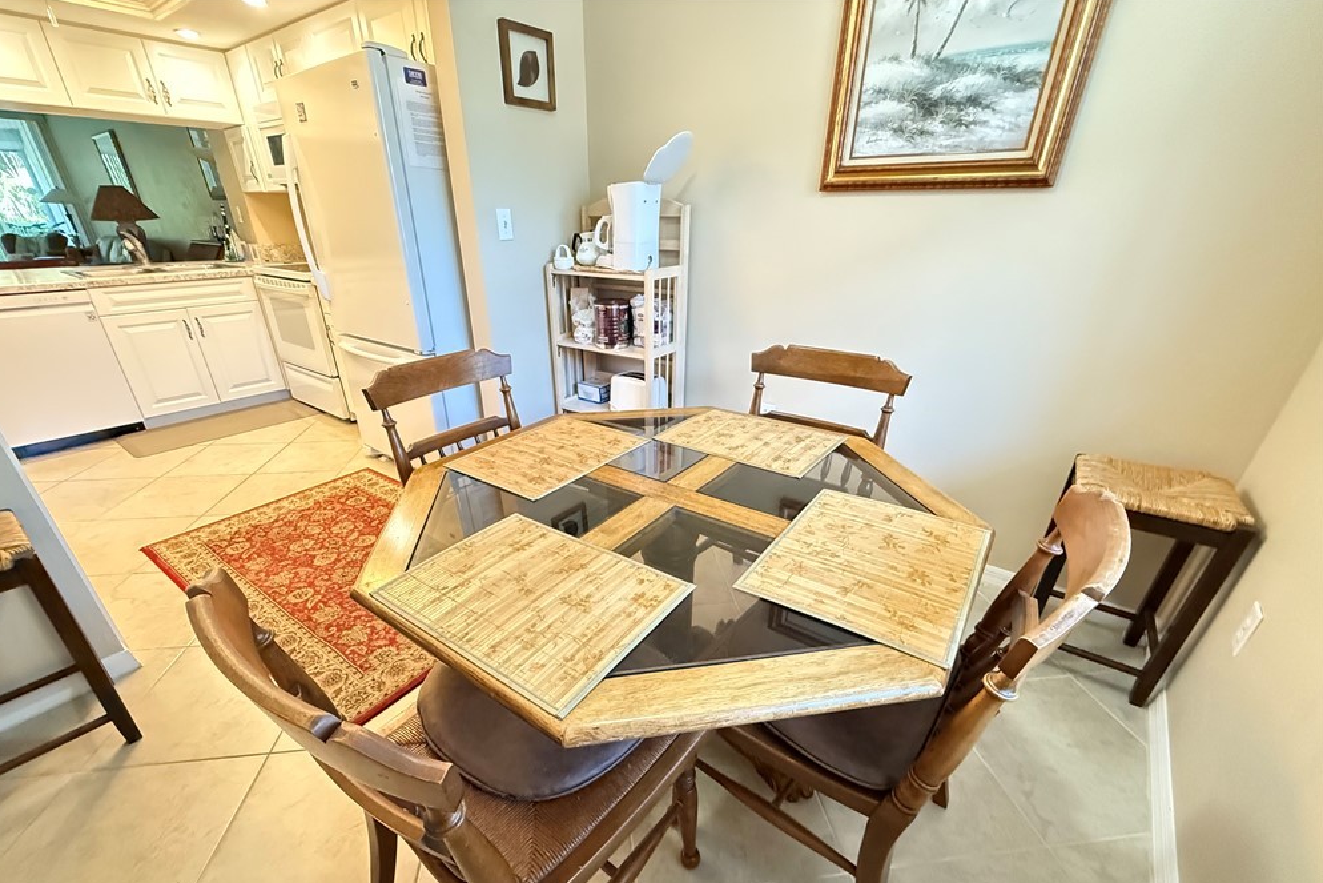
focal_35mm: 15
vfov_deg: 76.9
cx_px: 644
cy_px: 507
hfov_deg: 100.4
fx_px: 551
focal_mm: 2.22
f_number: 2.2
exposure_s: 1/60
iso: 1000
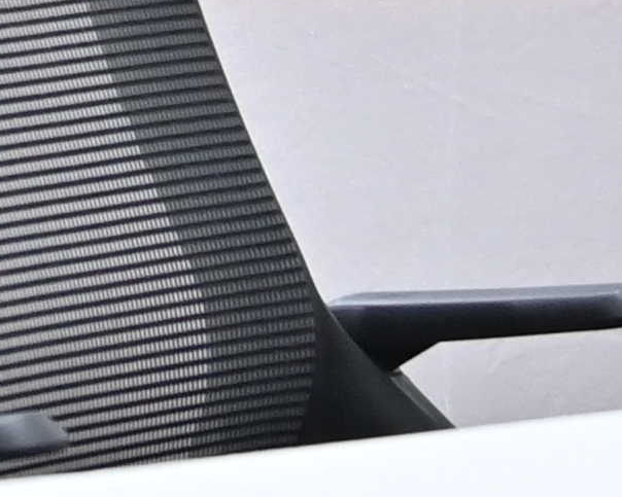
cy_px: -1073
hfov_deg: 3.1
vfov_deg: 2.5
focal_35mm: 606
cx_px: -1145
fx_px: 11154
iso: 1250
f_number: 4
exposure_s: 1/200
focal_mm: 70
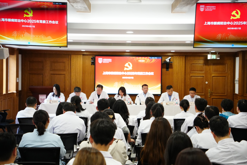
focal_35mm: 69
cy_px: 82
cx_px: 124
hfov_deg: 29.2
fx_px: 473
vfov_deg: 19.7
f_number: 4
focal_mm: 69
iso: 6400
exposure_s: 1/400
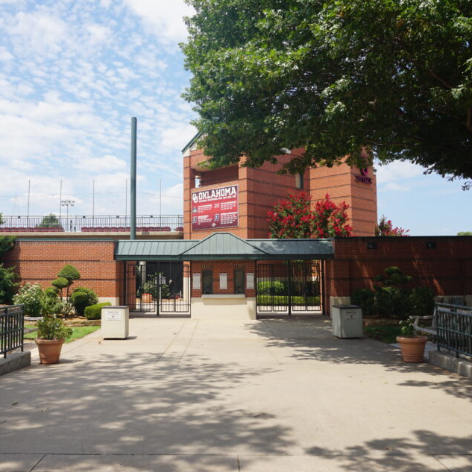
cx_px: 213
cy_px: 228
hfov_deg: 49.7
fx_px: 509
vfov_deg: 49.7
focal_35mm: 33
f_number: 11
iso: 100
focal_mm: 16
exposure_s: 1/125
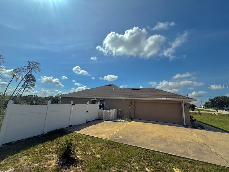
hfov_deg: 102.1
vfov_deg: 85.7
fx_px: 93
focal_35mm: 14
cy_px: 86
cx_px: 114
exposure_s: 1/4762
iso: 50
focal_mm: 2.22
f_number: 2.2
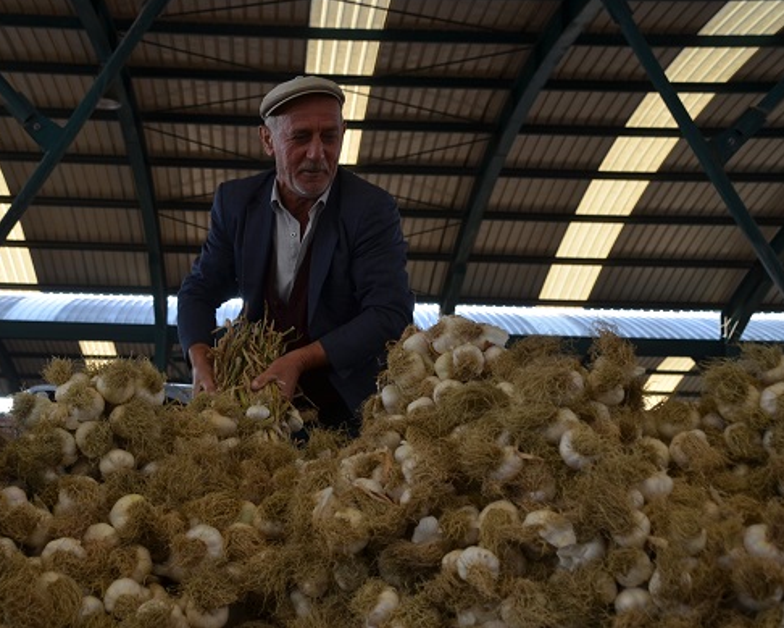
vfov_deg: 29.1
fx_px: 1207
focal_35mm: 52
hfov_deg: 35.8
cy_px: 309
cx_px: 305
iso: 200
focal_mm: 30
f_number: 5.6
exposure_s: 1/125
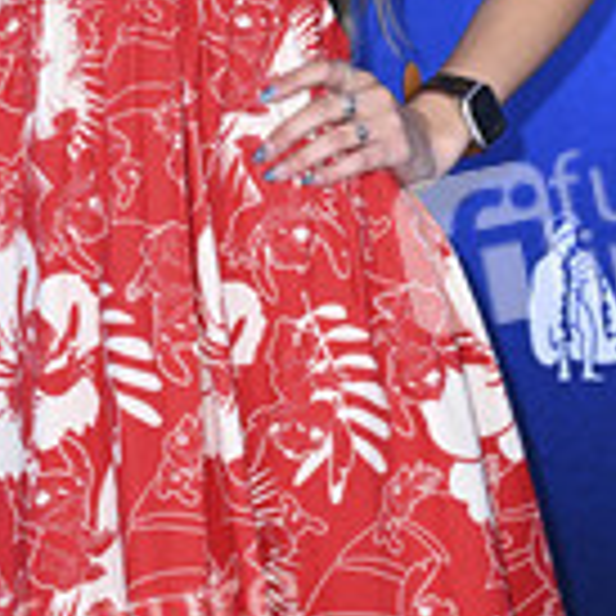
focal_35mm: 194
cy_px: 4
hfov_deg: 9.0
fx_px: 3906
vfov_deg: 9.0
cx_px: 216
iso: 1600
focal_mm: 78
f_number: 6.3
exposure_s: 1/200
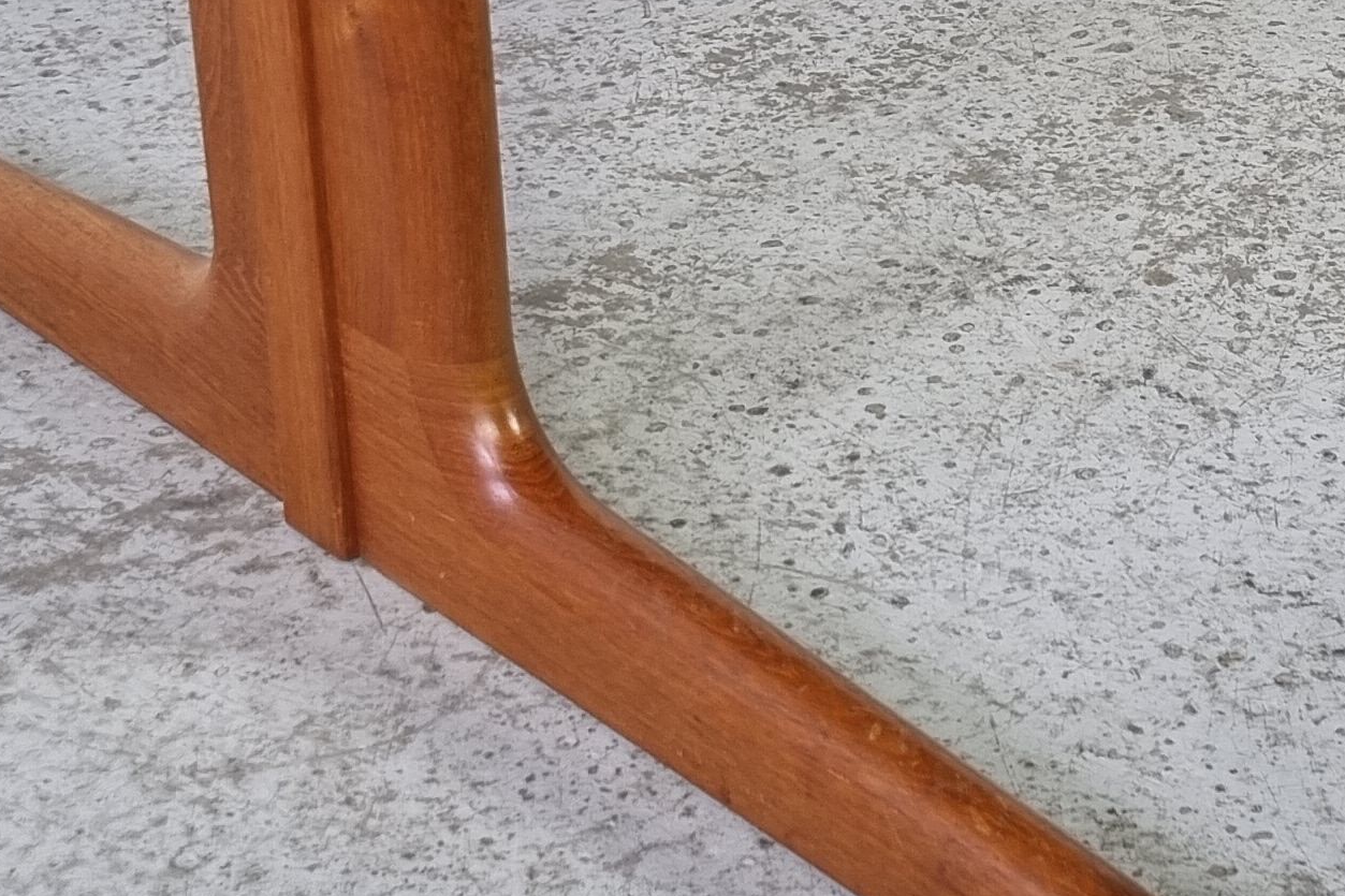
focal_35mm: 87
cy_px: -224
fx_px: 3250
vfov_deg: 15.1
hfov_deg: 22.3
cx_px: 1413
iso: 64
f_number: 1.8
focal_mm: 5.4
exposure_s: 1/100
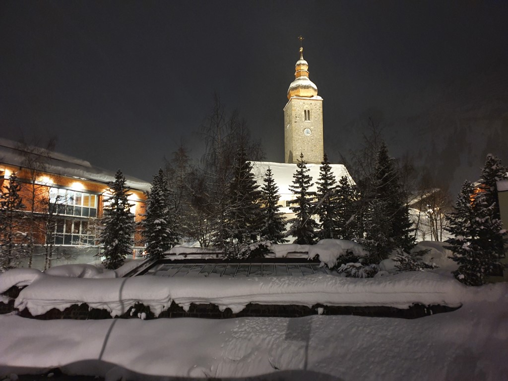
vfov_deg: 53.1
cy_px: 190
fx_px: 382
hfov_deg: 67.3
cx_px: 254
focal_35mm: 26
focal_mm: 4.32
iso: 320
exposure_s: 1/4
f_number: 1.5
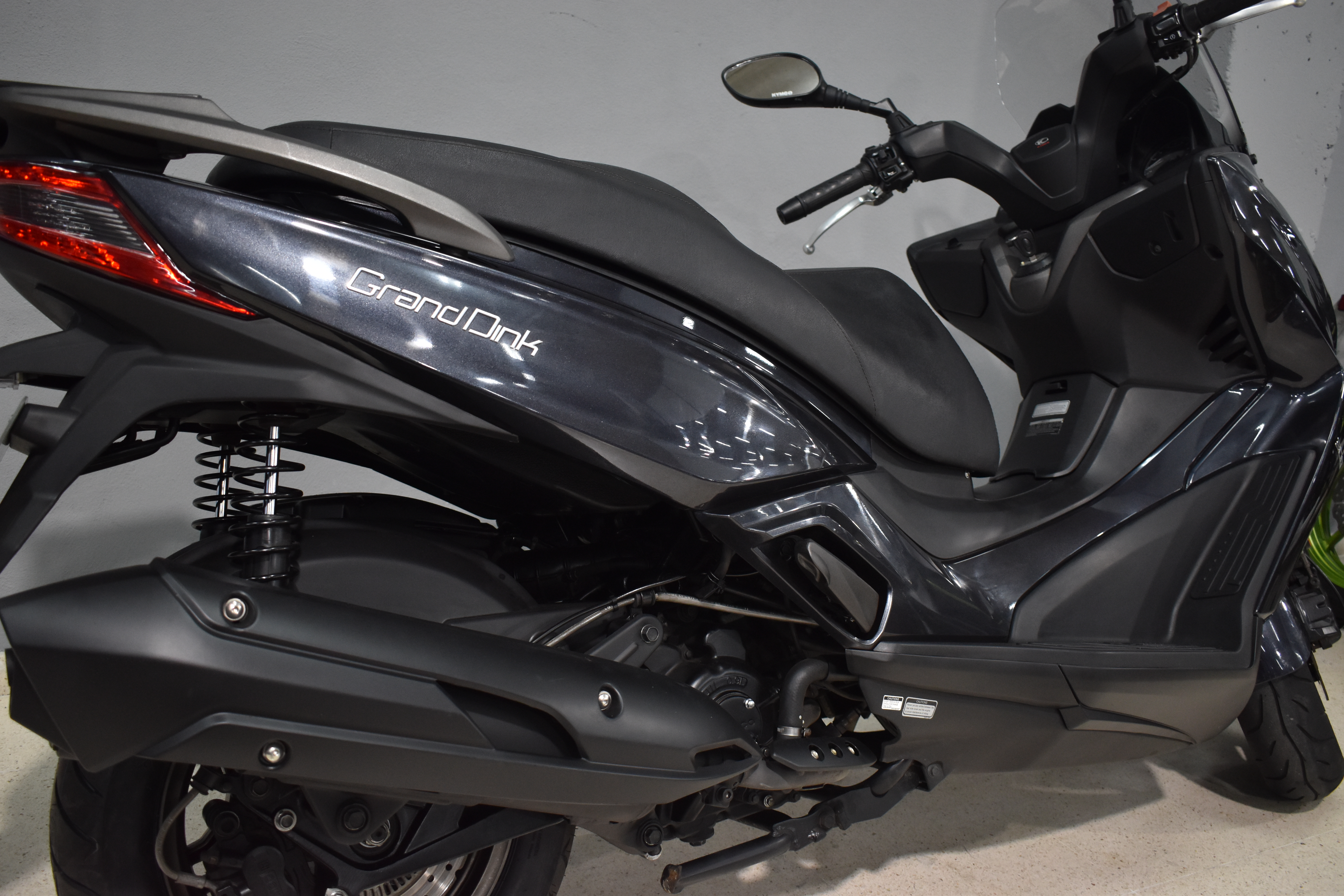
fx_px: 1232
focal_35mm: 33
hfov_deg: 57.2
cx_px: 672
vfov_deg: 40.0
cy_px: 448
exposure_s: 1/60
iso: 800
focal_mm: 22
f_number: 3.8
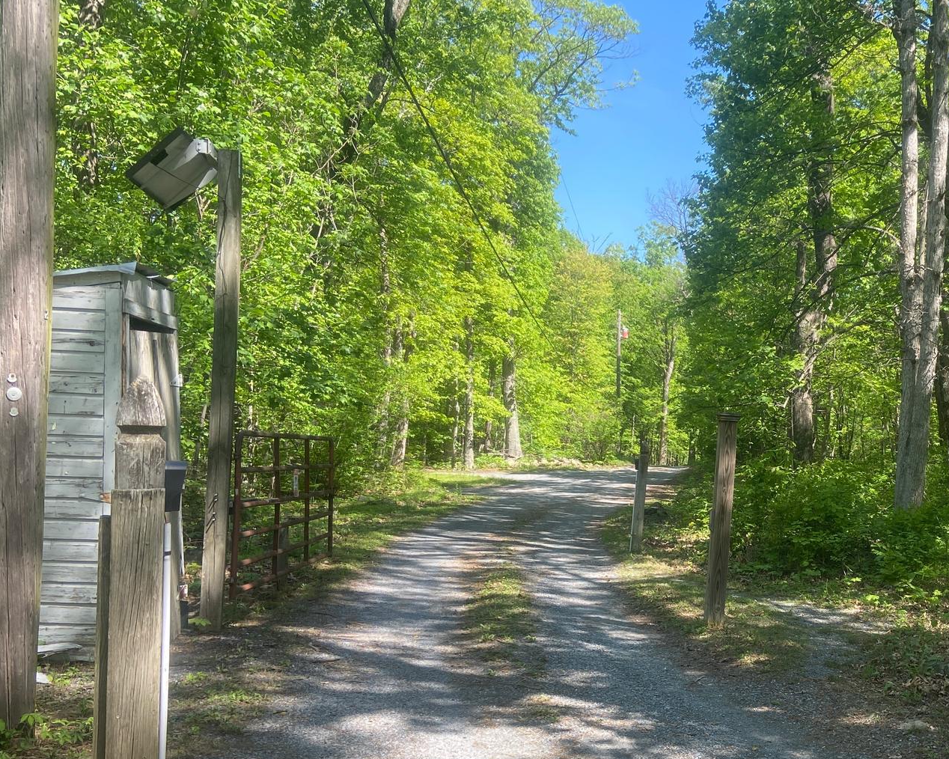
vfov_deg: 36.3
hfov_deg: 42.9
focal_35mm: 41
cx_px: 752
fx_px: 1151
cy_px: 466
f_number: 1.8
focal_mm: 4.25
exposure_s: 1/510
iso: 32
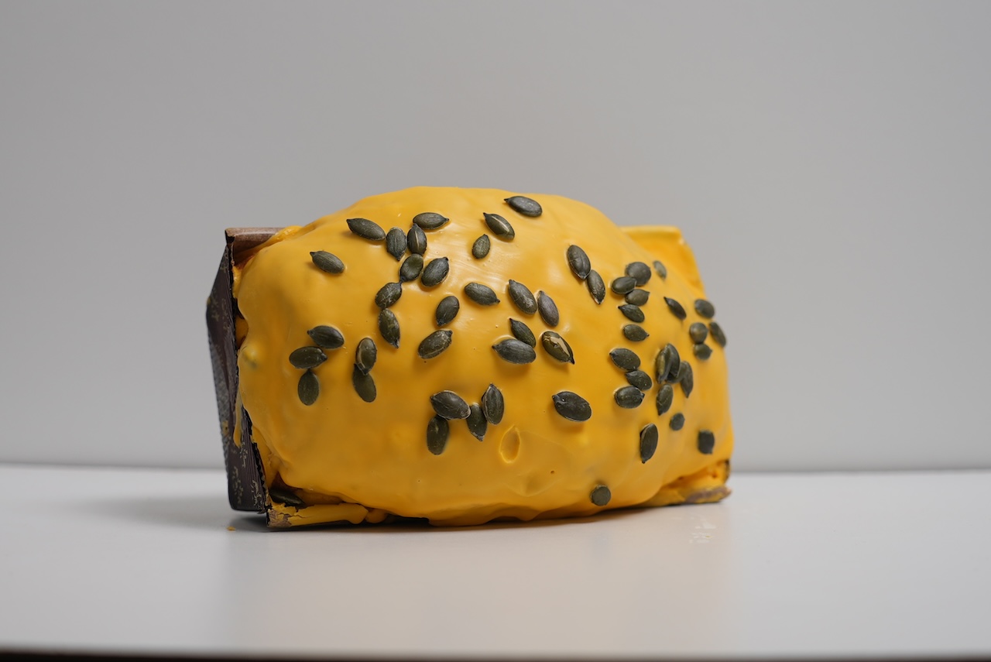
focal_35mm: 109
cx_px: 496
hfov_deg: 18.7
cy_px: 331
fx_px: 3002
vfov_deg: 12.6
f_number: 4
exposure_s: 1/160
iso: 160
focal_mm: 73
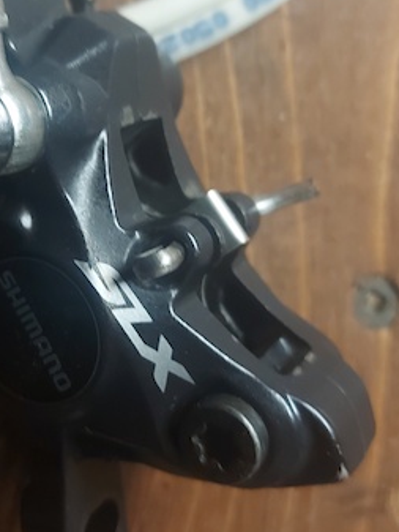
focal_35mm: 57
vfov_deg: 33.7
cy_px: 210
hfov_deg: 25.4
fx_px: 875
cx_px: 101
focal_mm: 5.23
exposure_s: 1/24
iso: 500
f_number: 1.8
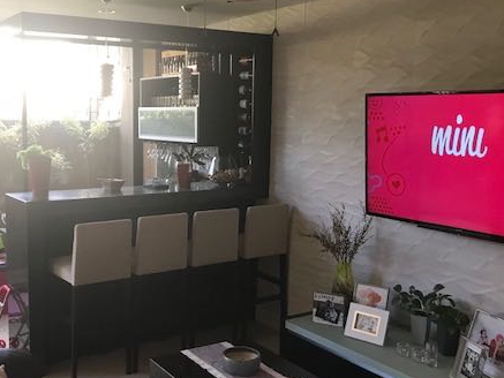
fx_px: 597
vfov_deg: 35.2
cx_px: 198
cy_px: 191
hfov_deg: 45.5
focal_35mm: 41
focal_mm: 3.99
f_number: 1.8
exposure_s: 1/30
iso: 40
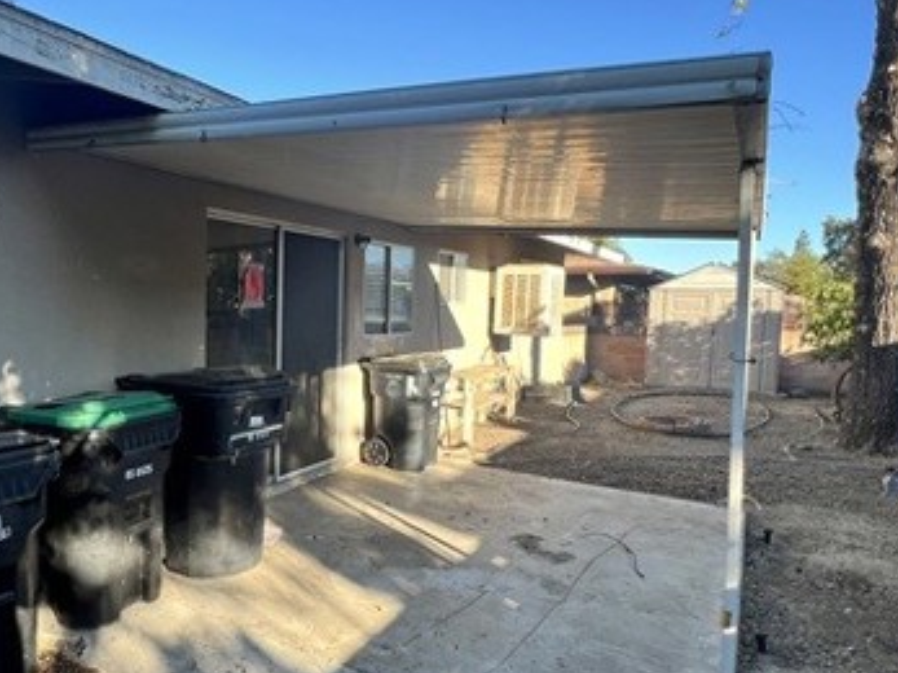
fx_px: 622
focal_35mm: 24
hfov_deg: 70.0
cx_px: 316
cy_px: 349
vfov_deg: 56.8
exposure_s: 1/184
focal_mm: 1.57
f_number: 1.8
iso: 32
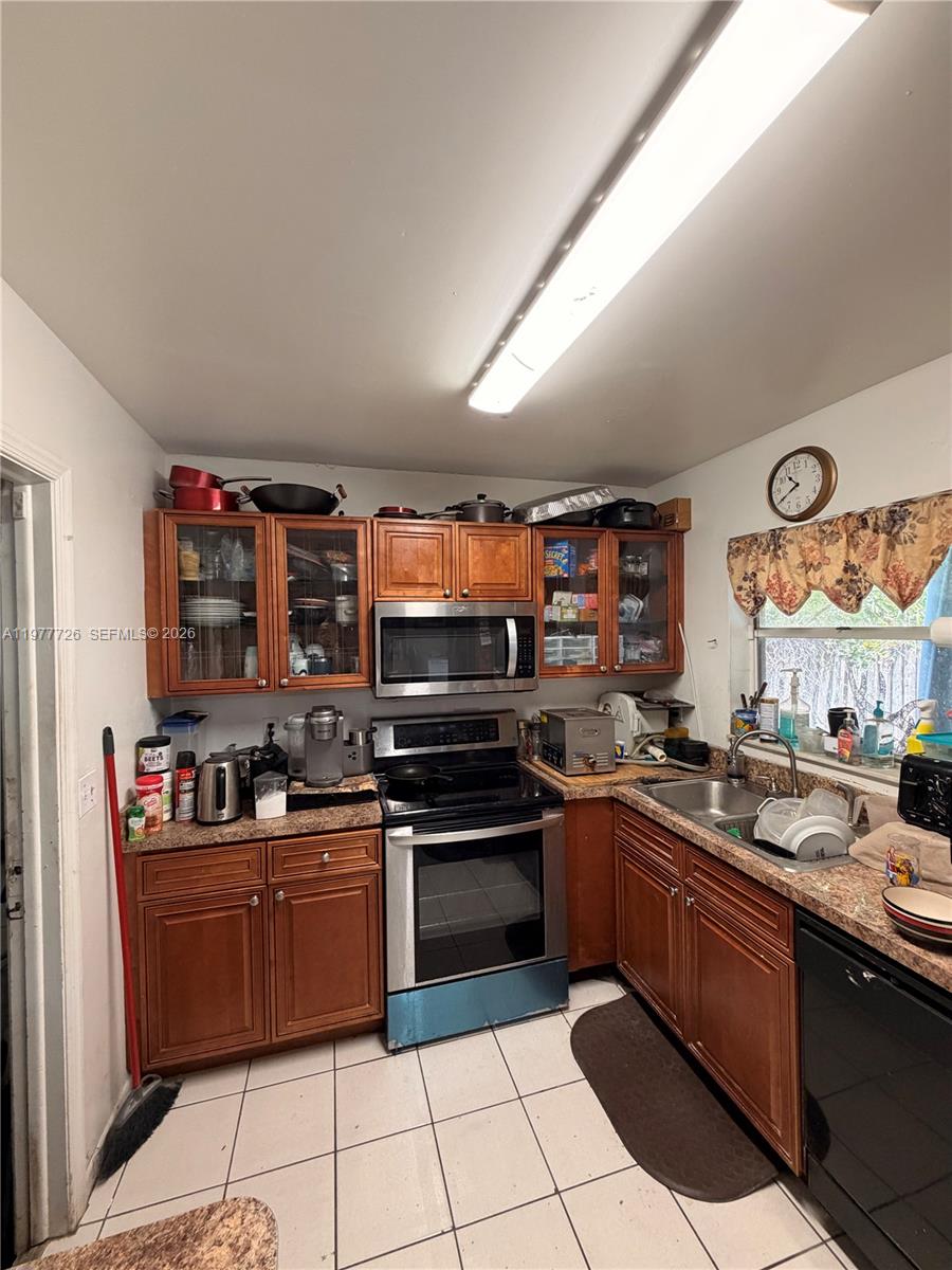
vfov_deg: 102.1
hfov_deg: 85.7
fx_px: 513
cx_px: 476
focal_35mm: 14
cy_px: 635
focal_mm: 2.22
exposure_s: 1/60
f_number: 2.2
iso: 200
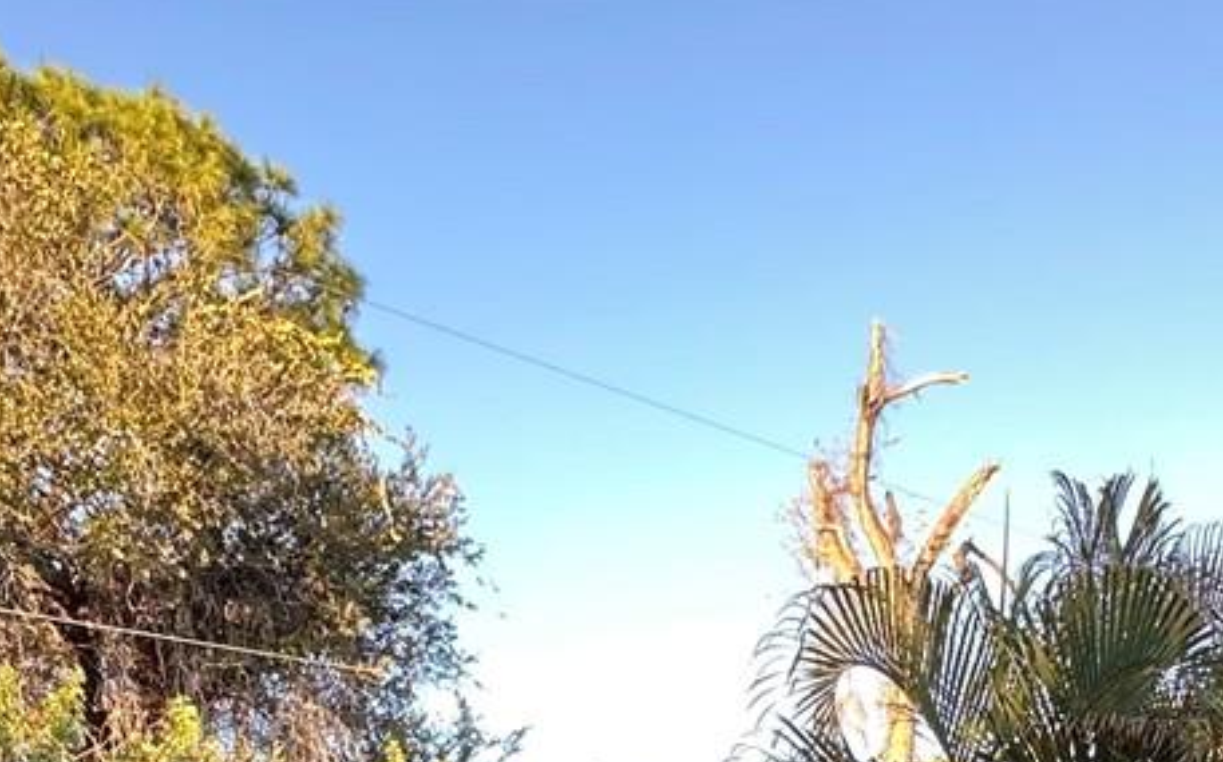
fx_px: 1732
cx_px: 672
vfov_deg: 20.2
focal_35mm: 52
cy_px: 1243
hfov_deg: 38.9
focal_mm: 2.22
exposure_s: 1/99
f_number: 2.2
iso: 64
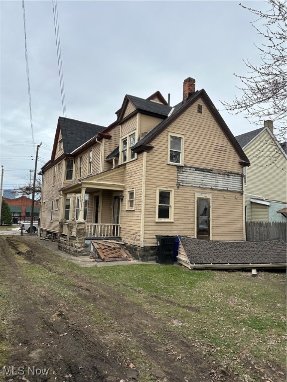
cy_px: 191
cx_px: 144
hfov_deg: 56.8
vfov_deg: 71.6
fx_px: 265
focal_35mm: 24
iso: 80
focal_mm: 6.86
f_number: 1.78
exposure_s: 1/503
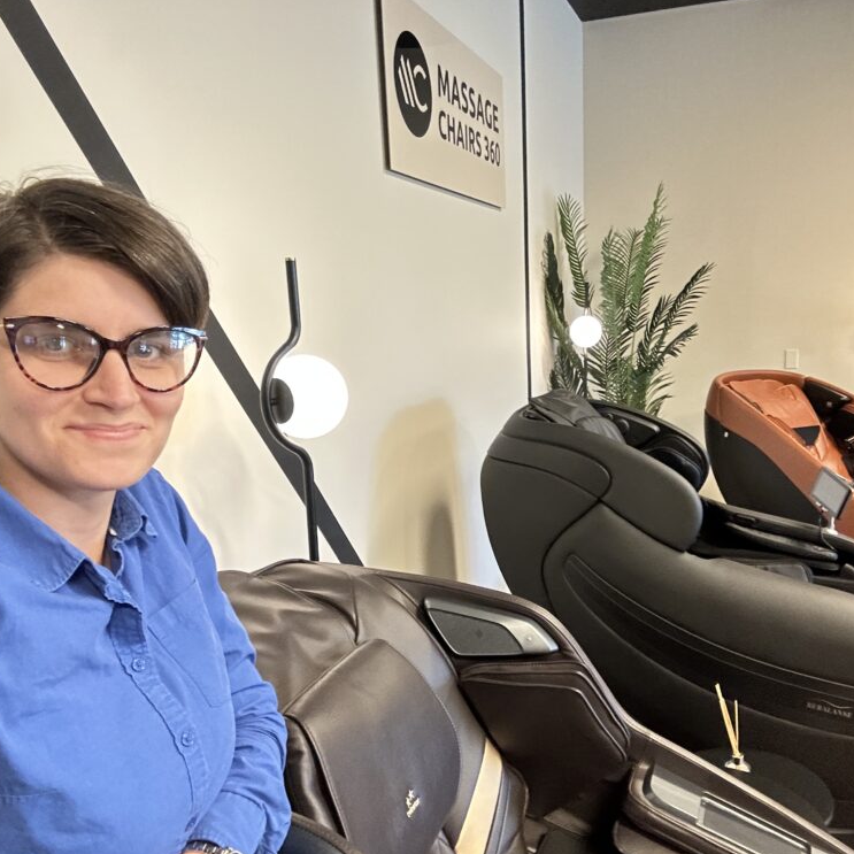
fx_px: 782
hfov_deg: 57.0
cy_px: 437
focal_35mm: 28
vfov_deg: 57.3
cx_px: 498
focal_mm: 2.69
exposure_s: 1/24
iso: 500
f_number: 1.9
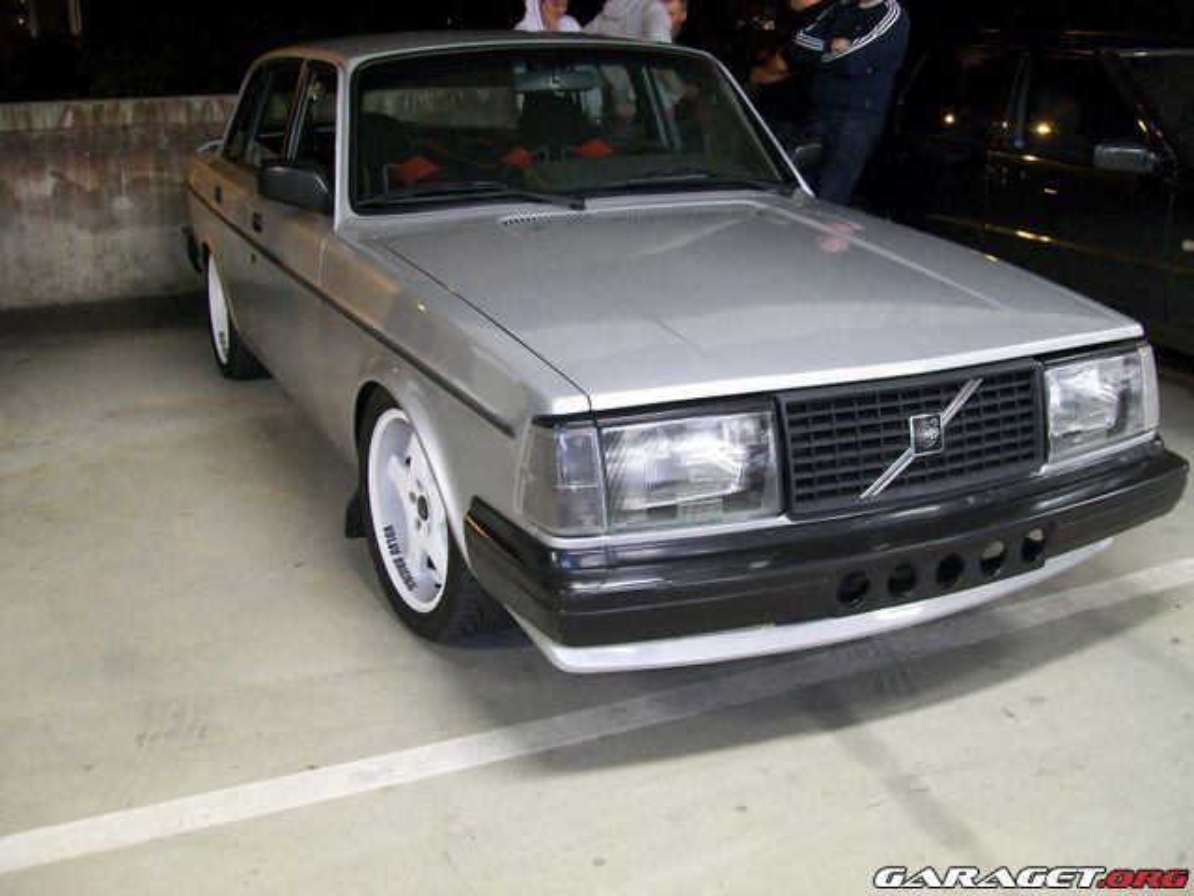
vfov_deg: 39.7
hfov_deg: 51.4
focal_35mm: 36
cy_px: 448
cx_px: 597
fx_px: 1242
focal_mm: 6
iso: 160
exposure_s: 1/5
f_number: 2.7
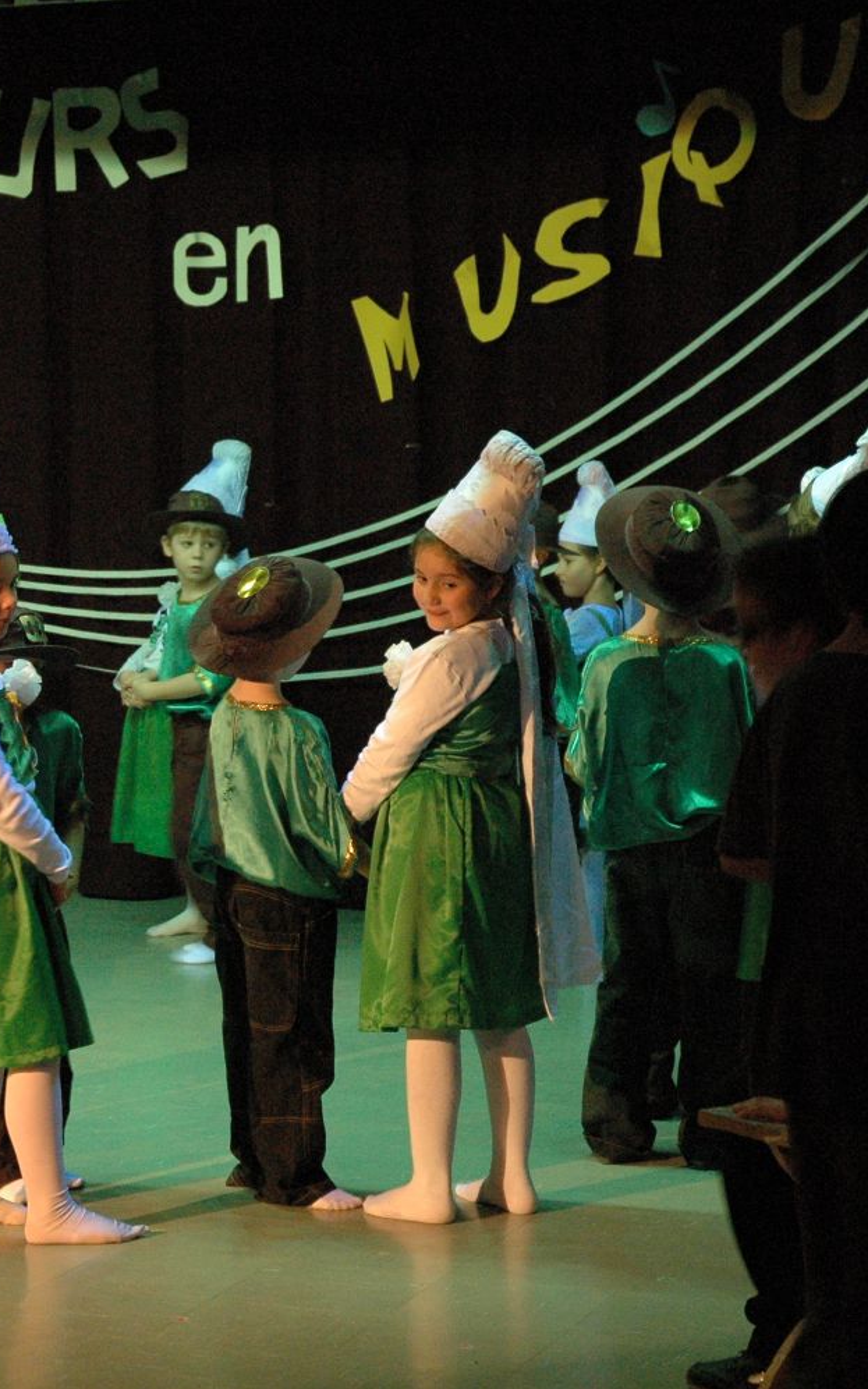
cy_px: 694
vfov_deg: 19.6
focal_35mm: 106
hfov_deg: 12.2
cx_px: 22
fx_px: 4013
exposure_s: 1/13
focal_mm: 46
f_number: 4.5
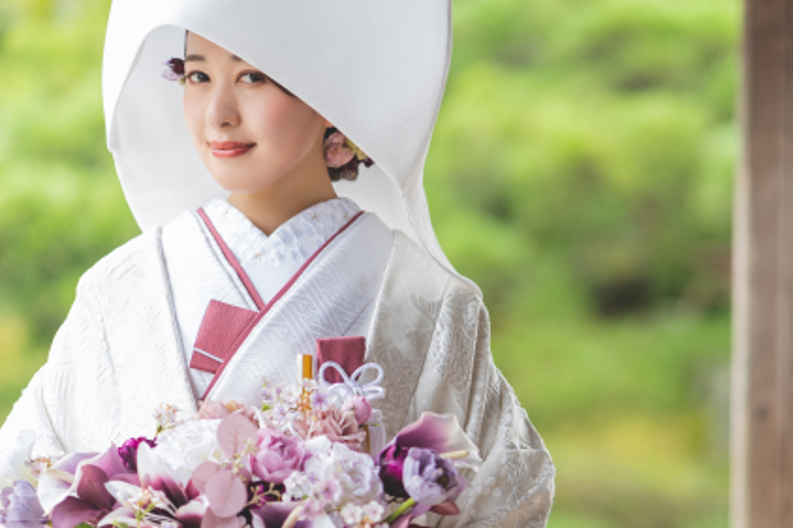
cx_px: 575
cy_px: 283
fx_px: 3545
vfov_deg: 8.5
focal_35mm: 161
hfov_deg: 12.7
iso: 50
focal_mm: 85
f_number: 1.8
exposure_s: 1/250
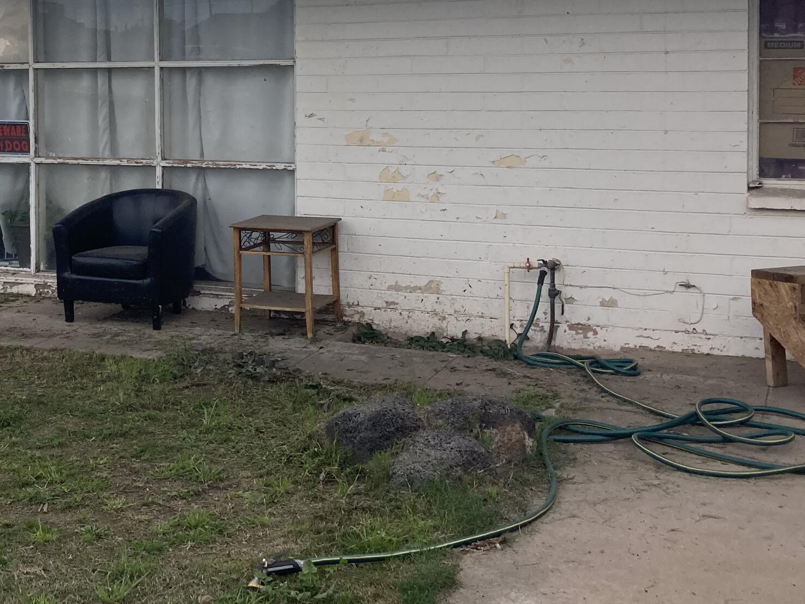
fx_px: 1325
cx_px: 176
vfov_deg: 25.3
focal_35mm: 57
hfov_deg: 33.0
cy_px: 137
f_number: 1.8
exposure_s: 1/3003
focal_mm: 3.99
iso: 20
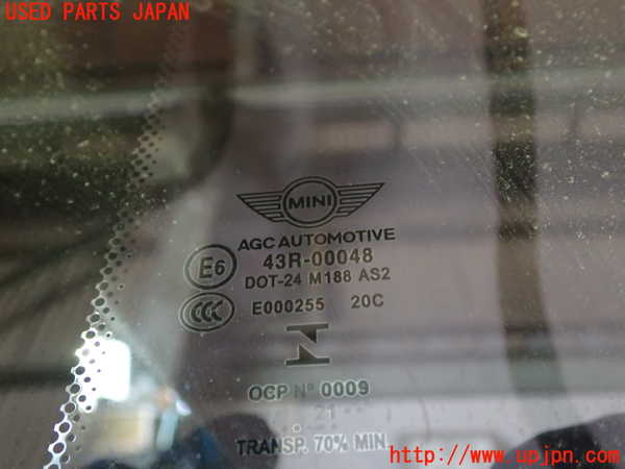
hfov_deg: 49.0
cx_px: 312
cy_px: 234
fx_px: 686
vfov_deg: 37.7
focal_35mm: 38
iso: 800
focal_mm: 6.83
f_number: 2.7
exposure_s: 1/15
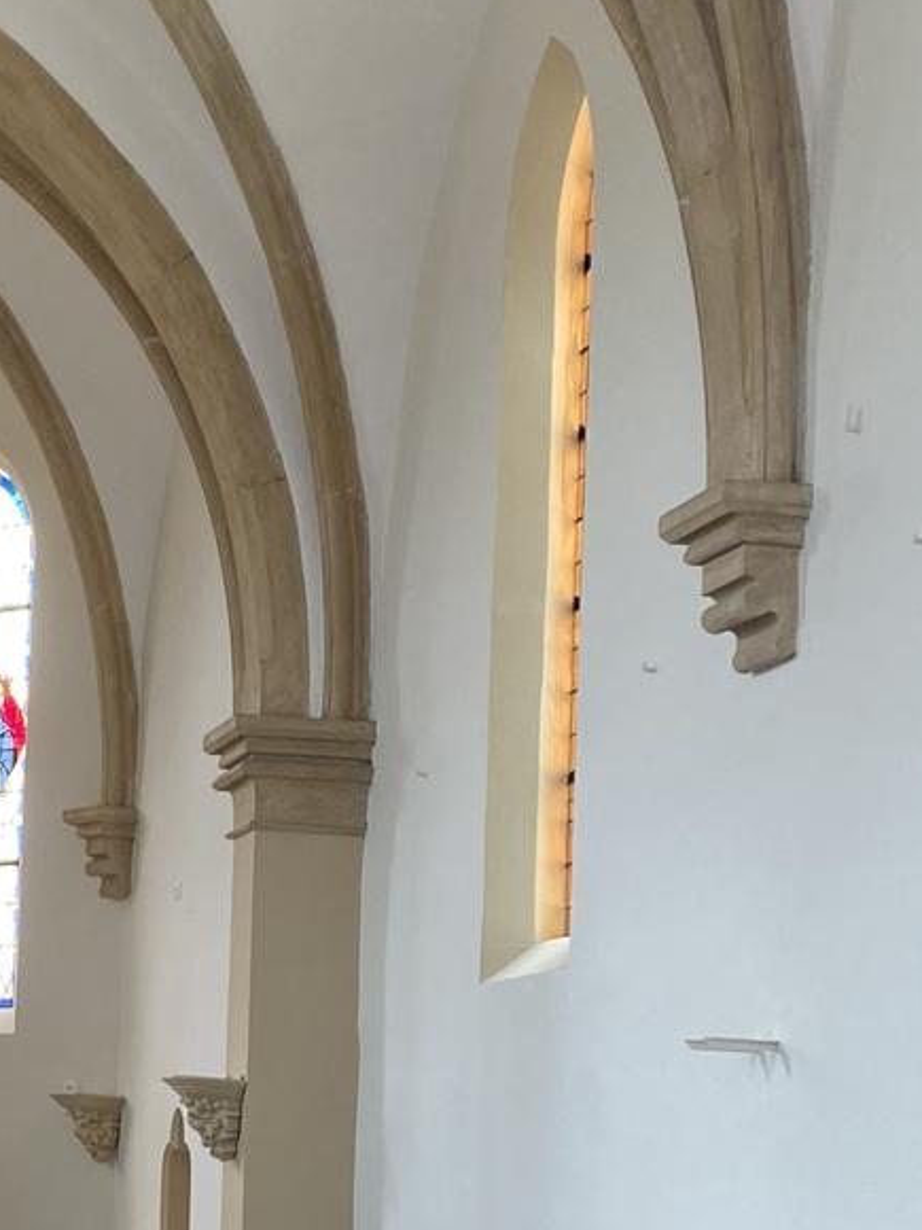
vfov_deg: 22.5
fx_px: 3054
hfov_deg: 16.1
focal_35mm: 86
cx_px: -343
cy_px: 959
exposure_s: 1/121
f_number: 1.8
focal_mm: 4.25
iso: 125
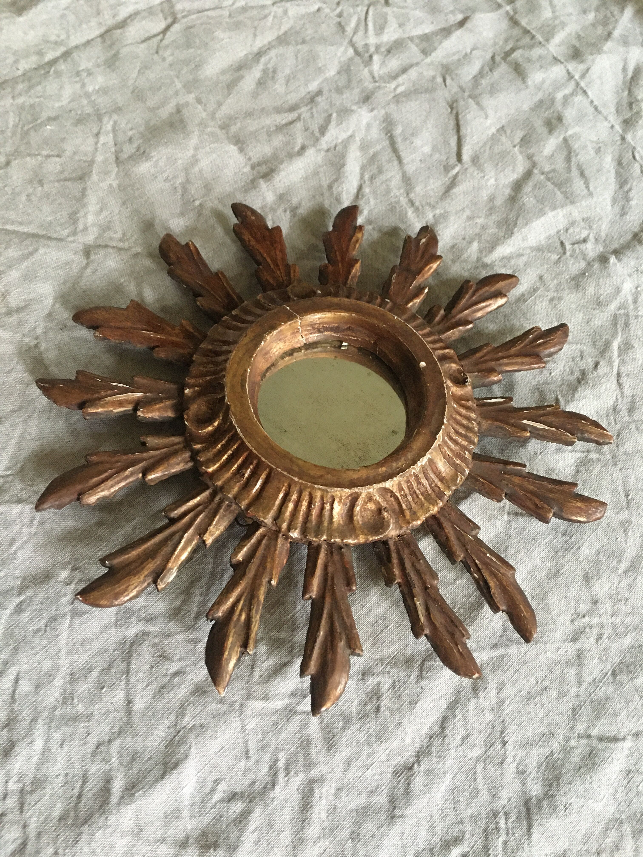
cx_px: 322
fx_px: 718
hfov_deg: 48.2
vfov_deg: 61.7
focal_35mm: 29
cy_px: 428
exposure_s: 1/17
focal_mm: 4.15
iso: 250
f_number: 2.2
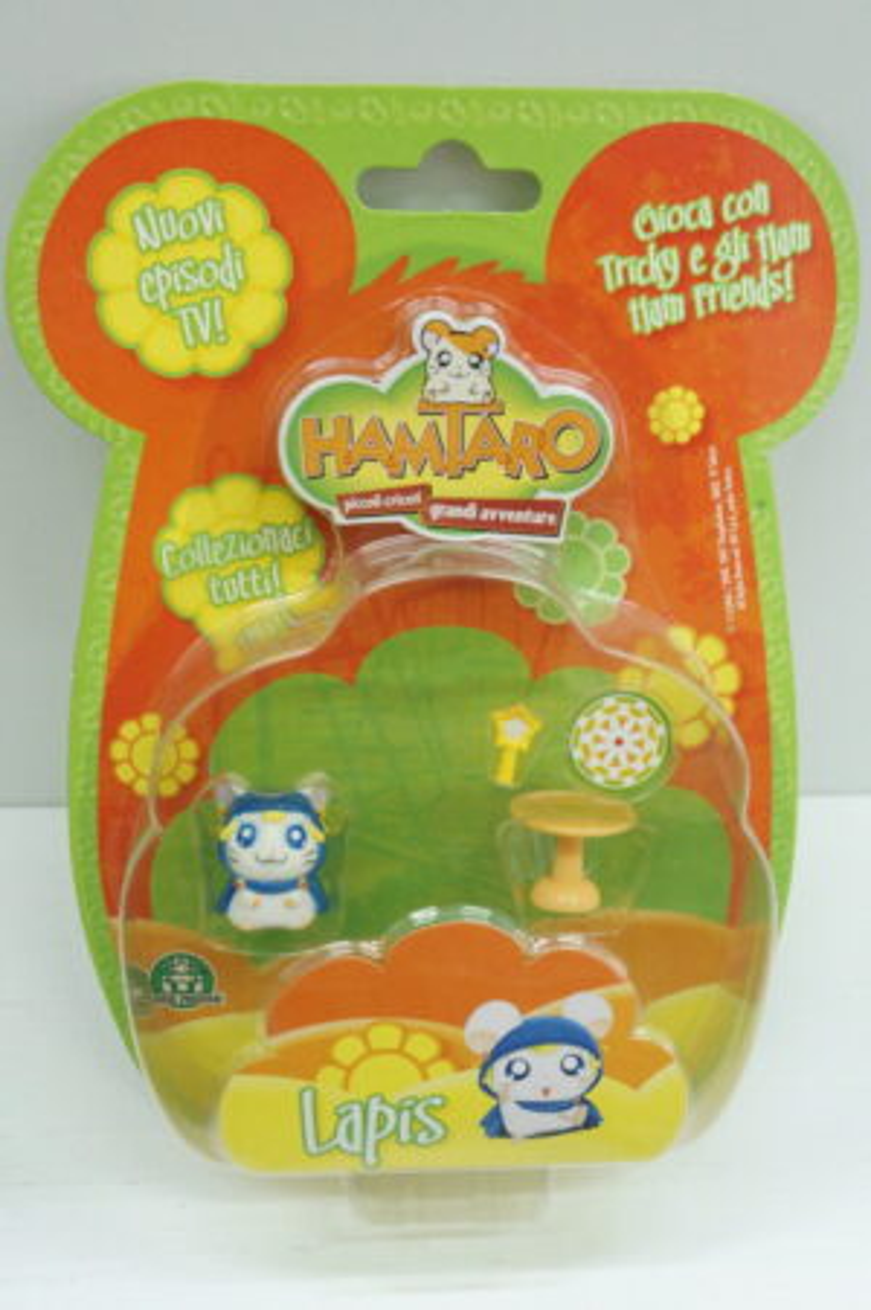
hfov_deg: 36.8
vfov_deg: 53.2
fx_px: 1308
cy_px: 655
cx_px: 436
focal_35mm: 36
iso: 2000
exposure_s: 1/60
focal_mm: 24
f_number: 5.6
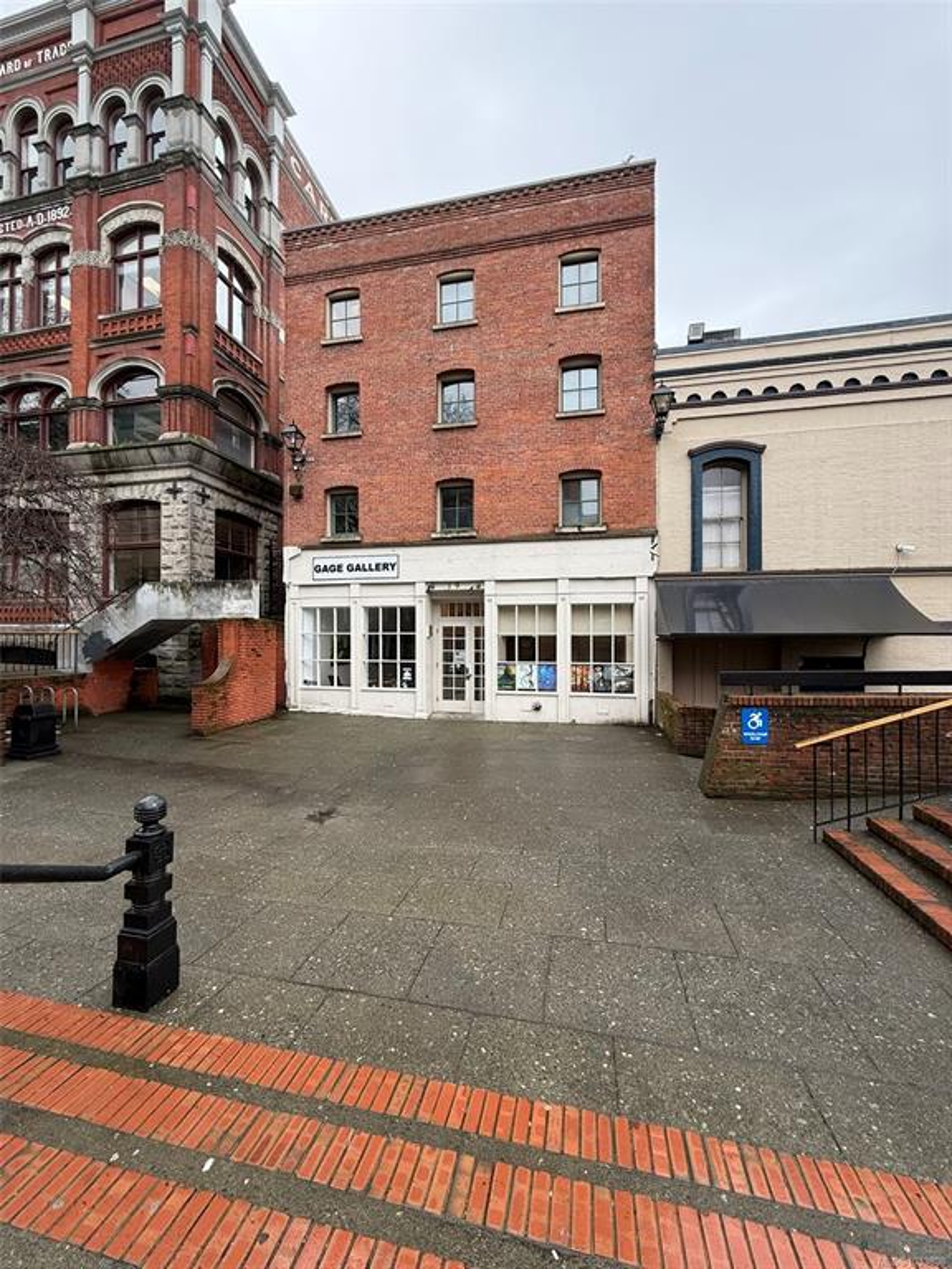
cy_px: 634
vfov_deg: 102.1
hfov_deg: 85.7
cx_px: 476
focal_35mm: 14
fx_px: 513
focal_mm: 2.22
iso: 50
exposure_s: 1/207
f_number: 2.2
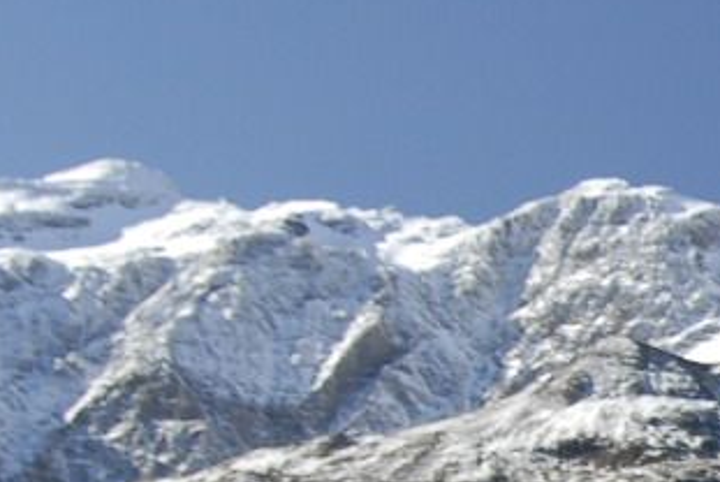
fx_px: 4864
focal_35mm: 243
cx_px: 1625
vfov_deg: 5.6
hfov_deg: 7.9
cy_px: 598
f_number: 5.6
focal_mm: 26
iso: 200
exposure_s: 1/180
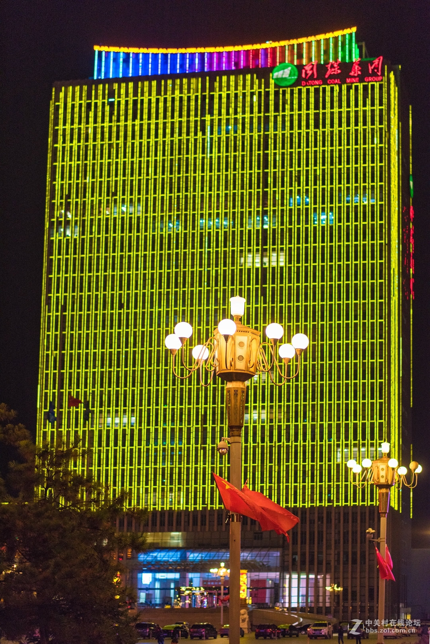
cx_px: 215
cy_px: 322
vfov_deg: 34.5
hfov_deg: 23.4
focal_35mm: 58
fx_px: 1038
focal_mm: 58
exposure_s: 1/200
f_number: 1.8
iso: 800
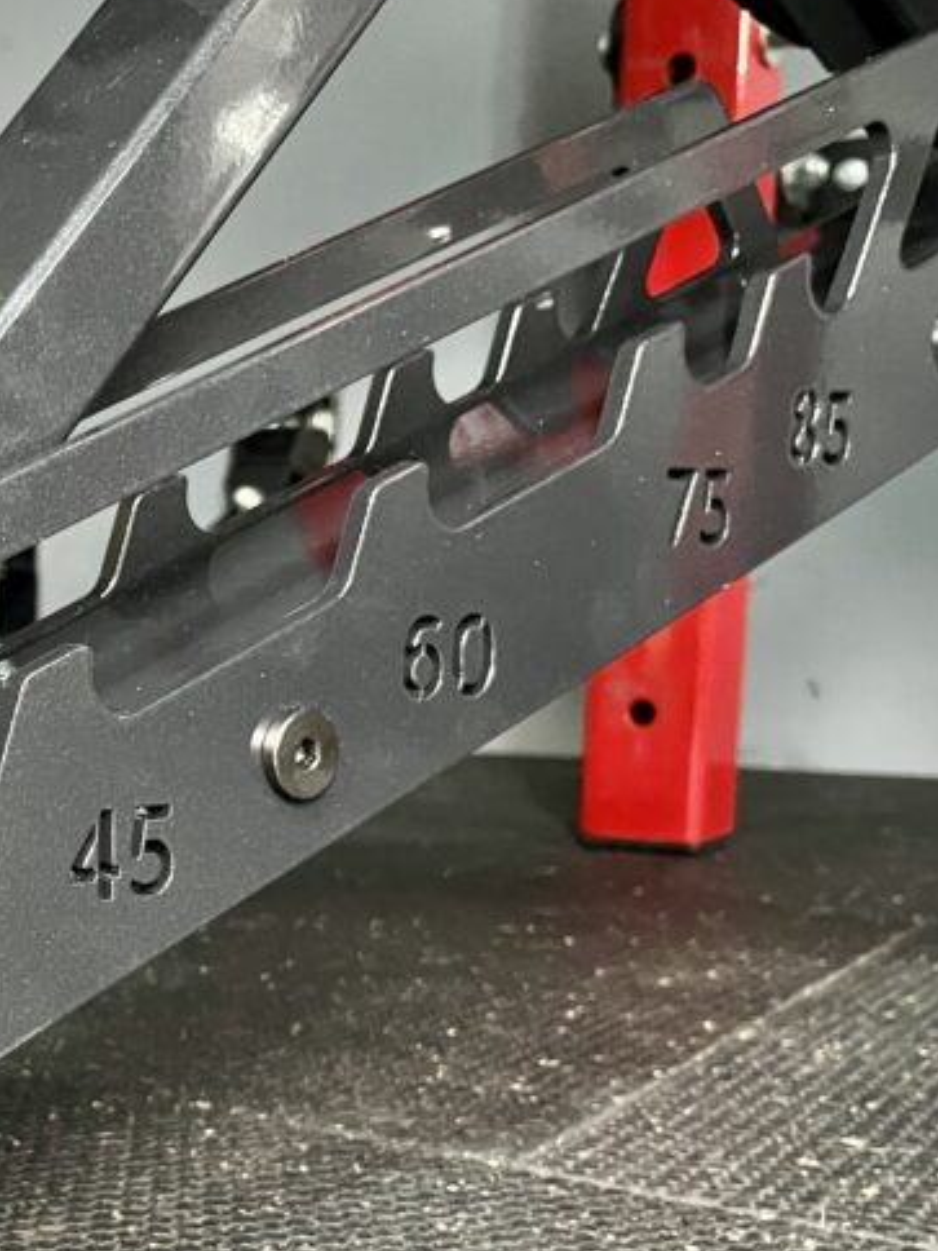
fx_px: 1987
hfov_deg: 24.5
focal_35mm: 55
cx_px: -132
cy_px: 868
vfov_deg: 34.5
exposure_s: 1/47
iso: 500
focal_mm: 5.1
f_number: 1.6
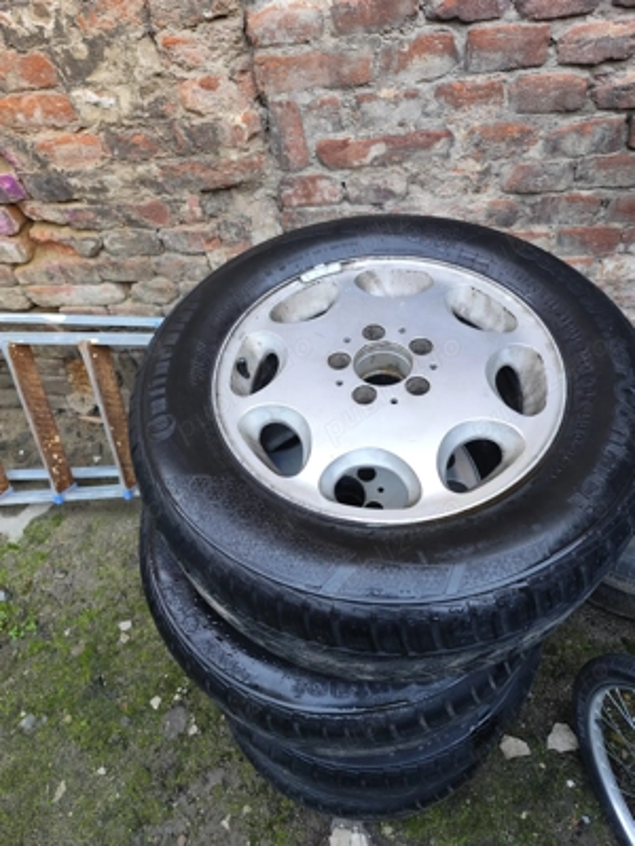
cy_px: 423
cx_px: 318
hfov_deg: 58.9
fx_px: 563
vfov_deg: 73.9
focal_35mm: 23
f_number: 1.65
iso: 320
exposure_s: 1/100
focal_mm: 6.14
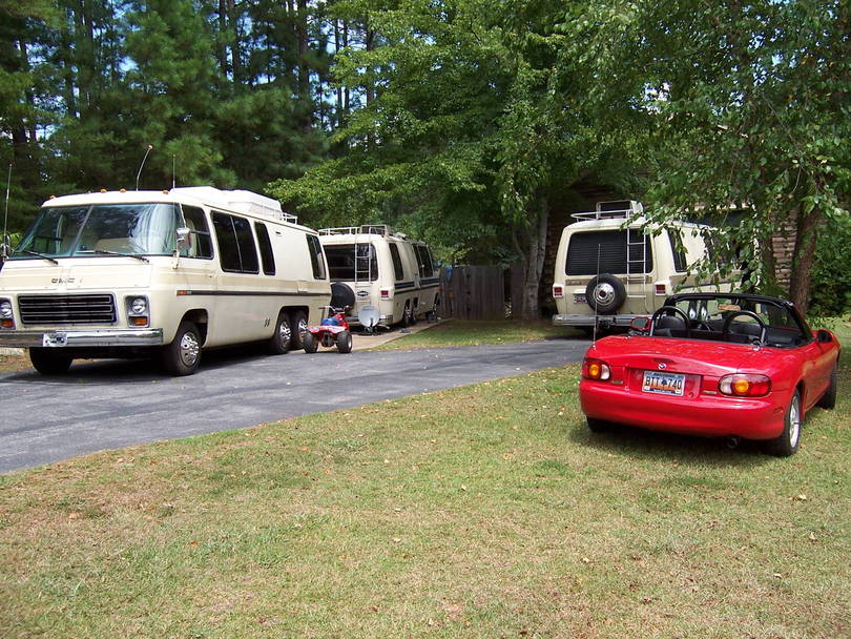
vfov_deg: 43.0
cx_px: 426
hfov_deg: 55.3
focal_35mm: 33
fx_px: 812
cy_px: 320
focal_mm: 5.5
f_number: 3.4
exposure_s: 1/350
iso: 80
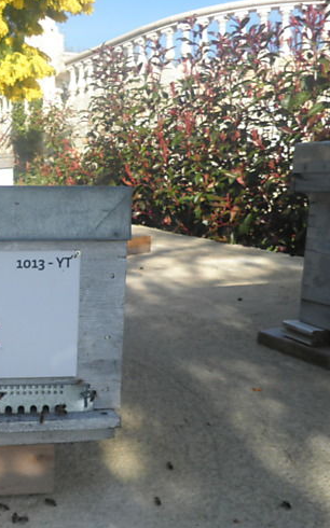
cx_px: -84
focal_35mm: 45
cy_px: 318
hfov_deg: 25.2
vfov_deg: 44.1
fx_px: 648
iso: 64
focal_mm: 4.7
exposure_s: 1/80
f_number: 7.9
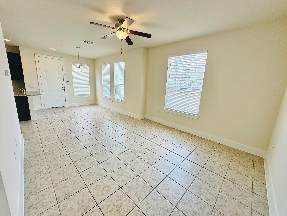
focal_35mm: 14
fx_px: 116
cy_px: 108
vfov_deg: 85.7
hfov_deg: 102.1
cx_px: 144
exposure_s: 1/120
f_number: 2.2
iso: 50
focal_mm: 2.22
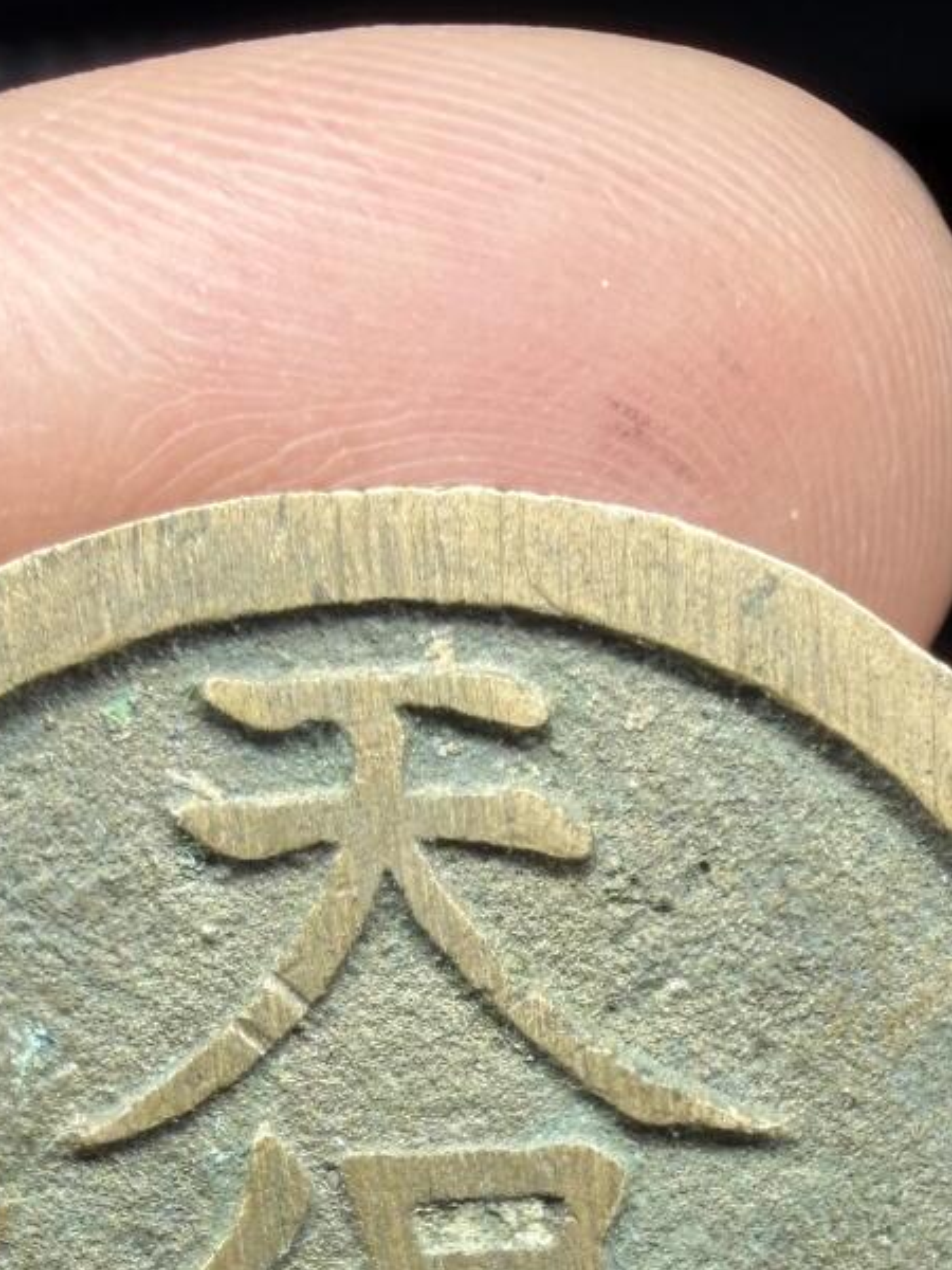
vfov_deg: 21.4
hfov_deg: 18.9
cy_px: 1858
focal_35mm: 78
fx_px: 2860
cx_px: 351
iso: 40
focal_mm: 2.22
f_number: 2.2
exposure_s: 1/151
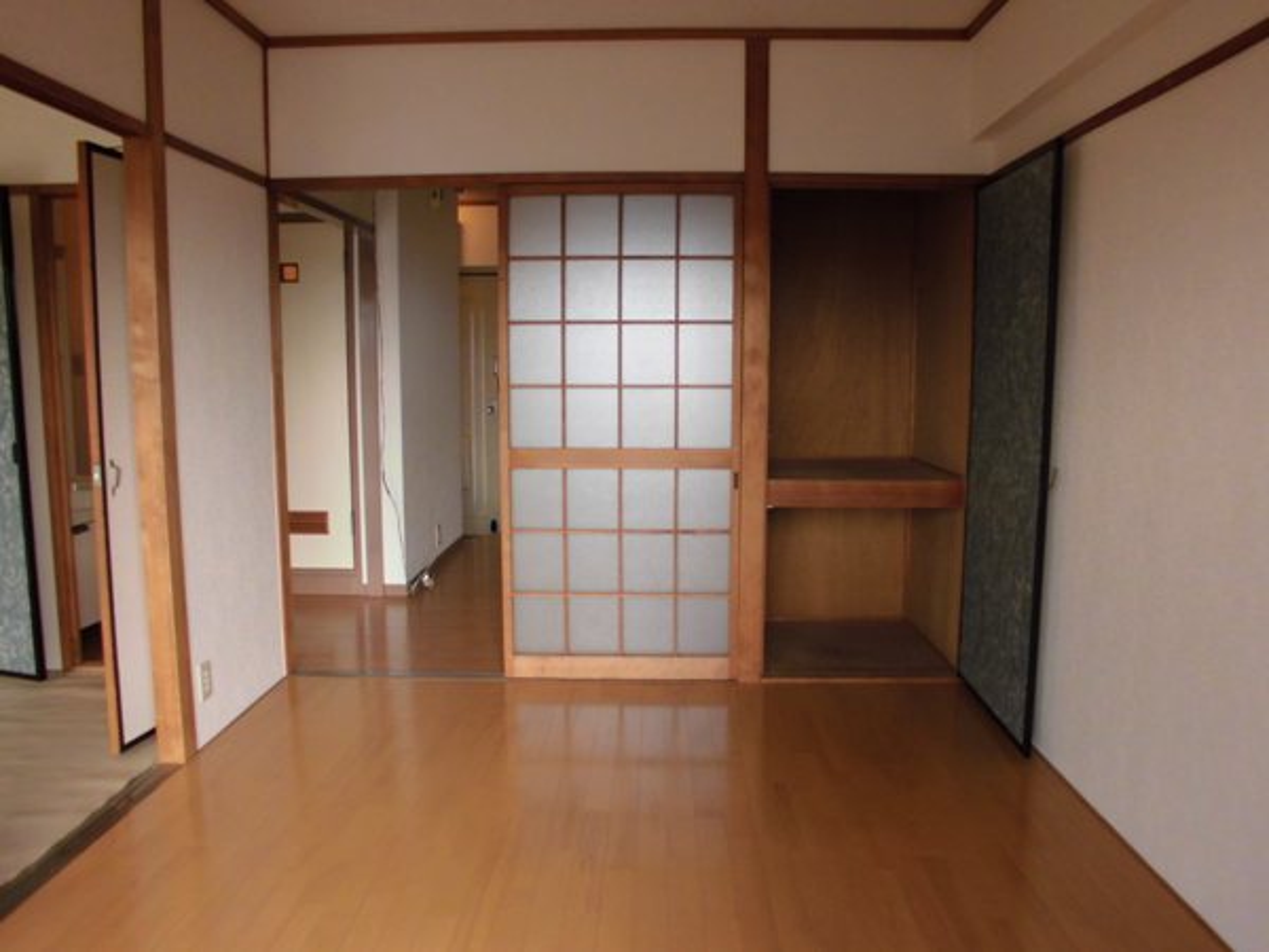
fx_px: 953
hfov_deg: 67.3
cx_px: 634
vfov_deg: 53.1
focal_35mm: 26
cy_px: 476
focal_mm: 4.6
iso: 100
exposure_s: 1/60
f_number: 3.5
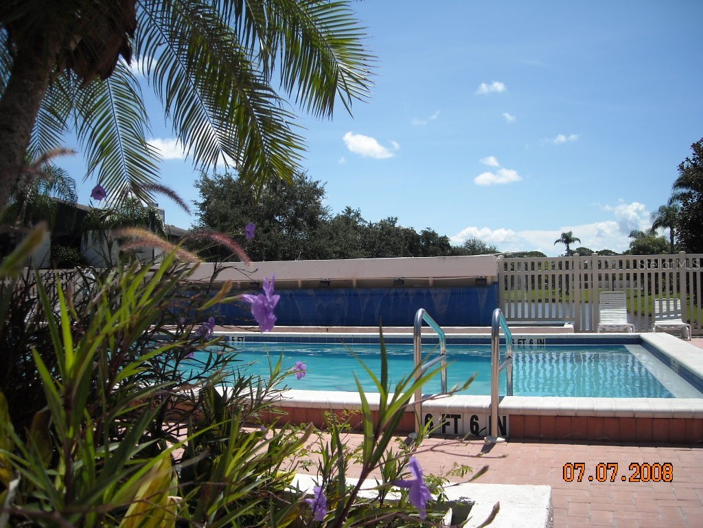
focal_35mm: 35
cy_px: 264
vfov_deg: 40.7
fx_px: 711
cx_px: 352
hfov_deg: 52.6
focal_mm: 5.7
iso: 64
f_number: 5.6
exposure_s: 1/369
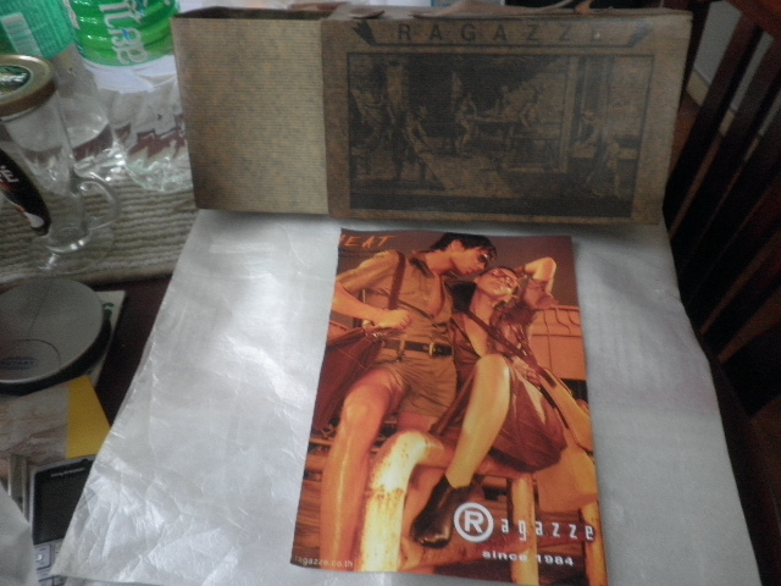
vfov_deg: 45.4
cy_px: 293
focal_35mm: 31
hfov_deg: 58.4
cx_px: 390
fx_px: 699
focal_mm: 5.5
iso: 160
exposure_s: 1/6
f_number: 2.8
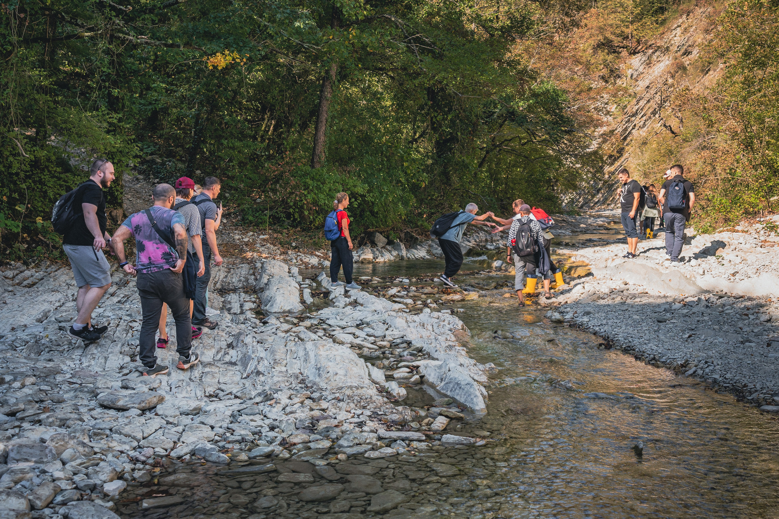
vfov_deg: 46.4
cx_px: 390
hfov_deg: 65.5
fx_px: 606
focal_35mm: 28
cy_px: 260
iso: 100
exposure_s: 1/500
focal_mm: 28
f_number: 2.8
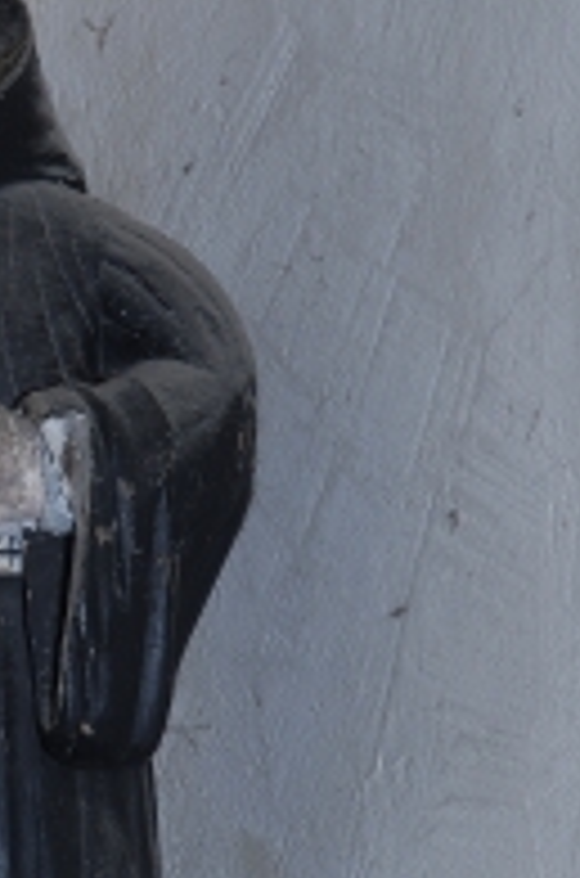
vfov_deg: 4.7
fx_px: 10738
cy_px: 770
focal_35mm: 442
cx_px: -103
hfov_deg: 3.1
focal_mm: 112
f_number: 14
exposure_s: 1/80
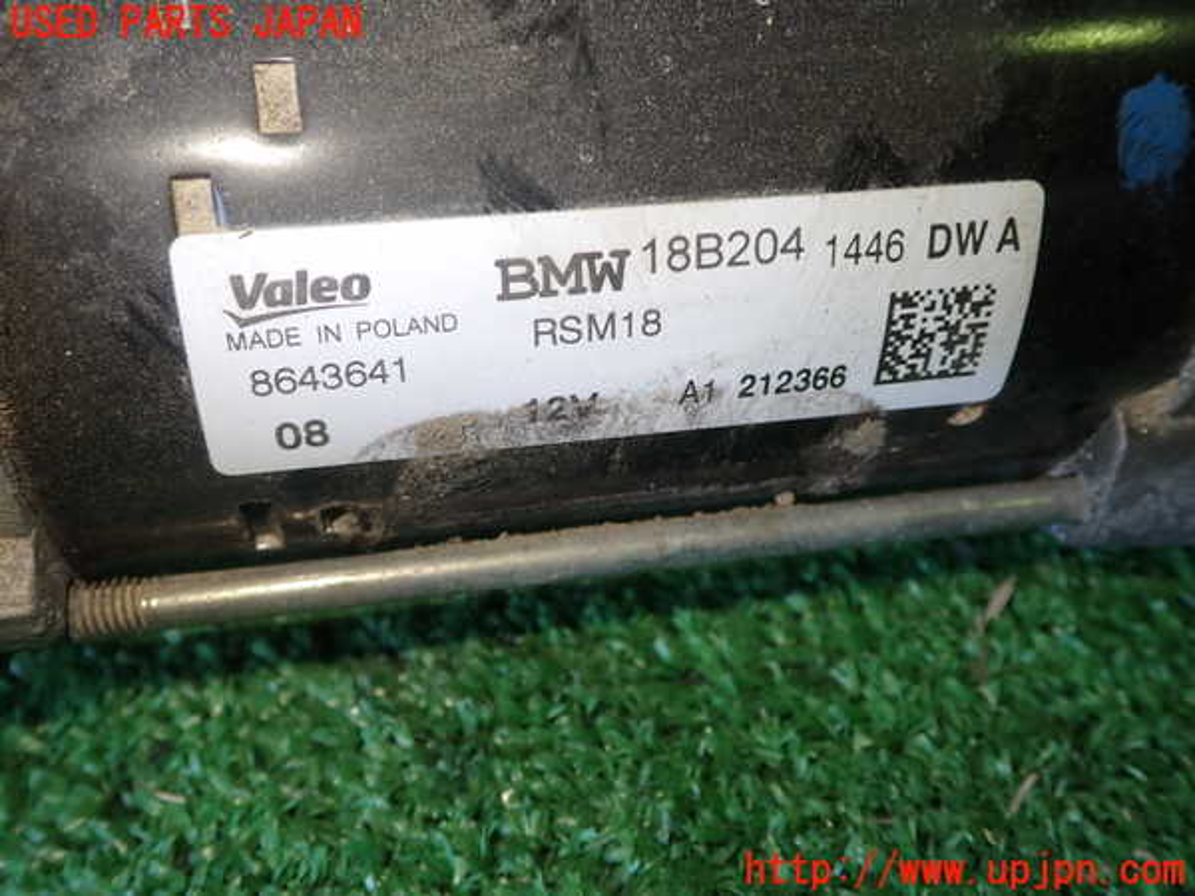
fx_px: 1105
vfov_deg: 44.2
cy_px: 448
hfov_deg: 56.8
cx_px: 598
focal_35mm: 32
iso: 100
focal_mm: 5.79
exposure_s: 1/60
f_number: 2.4
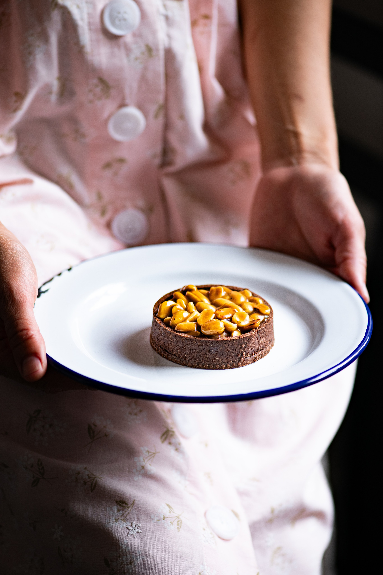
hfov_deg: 13.0
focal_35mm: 105
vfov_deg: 19.5
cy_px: 288
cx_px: 192
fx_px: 1675
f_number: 5
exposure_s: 1/200
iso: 220
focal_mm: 105
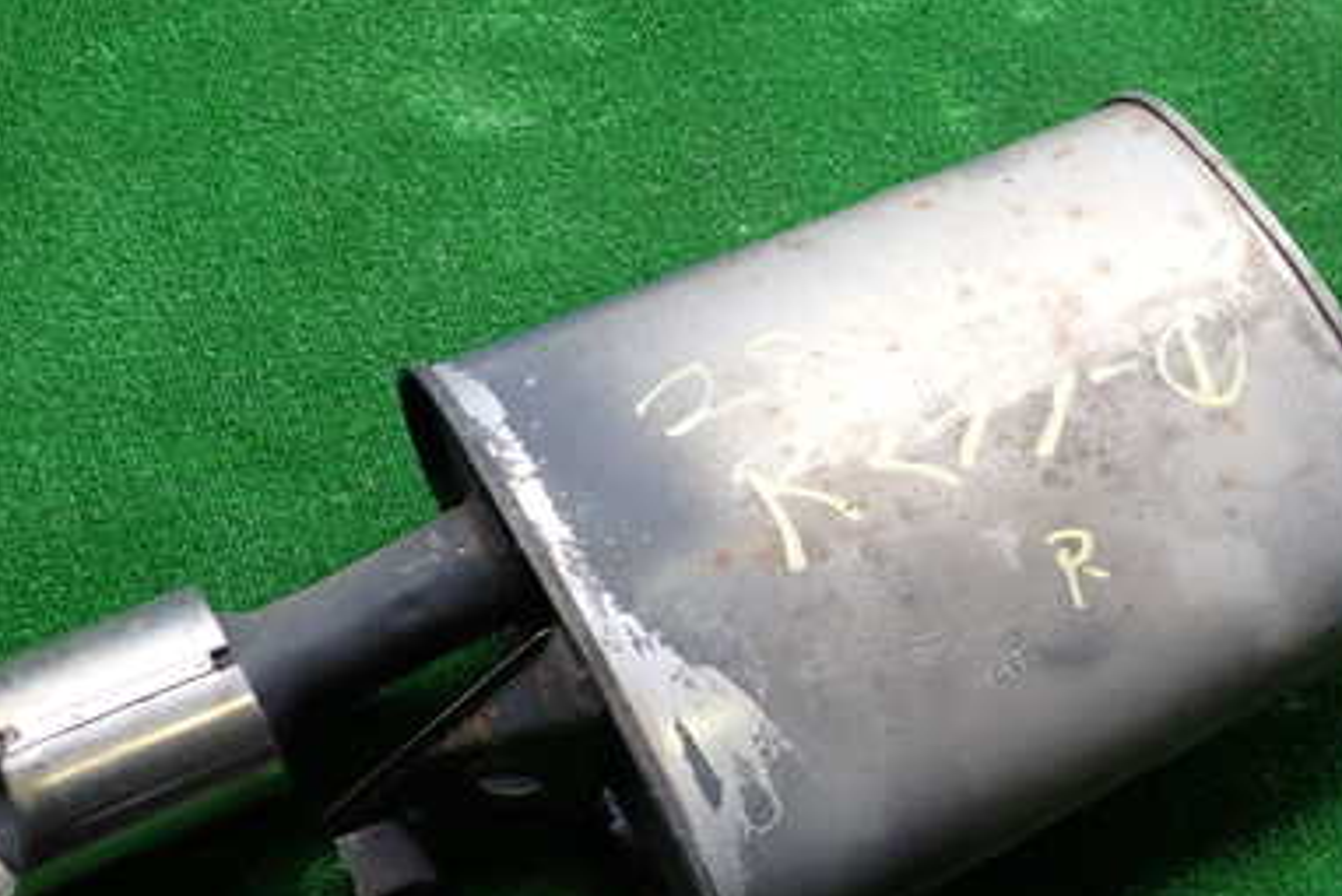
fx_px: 1827
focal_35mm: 49
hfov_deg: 39.7
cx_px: 927
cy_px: 580
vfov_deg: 27.4
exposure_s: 1/125
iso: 100
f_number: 2.3
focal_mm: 5.4
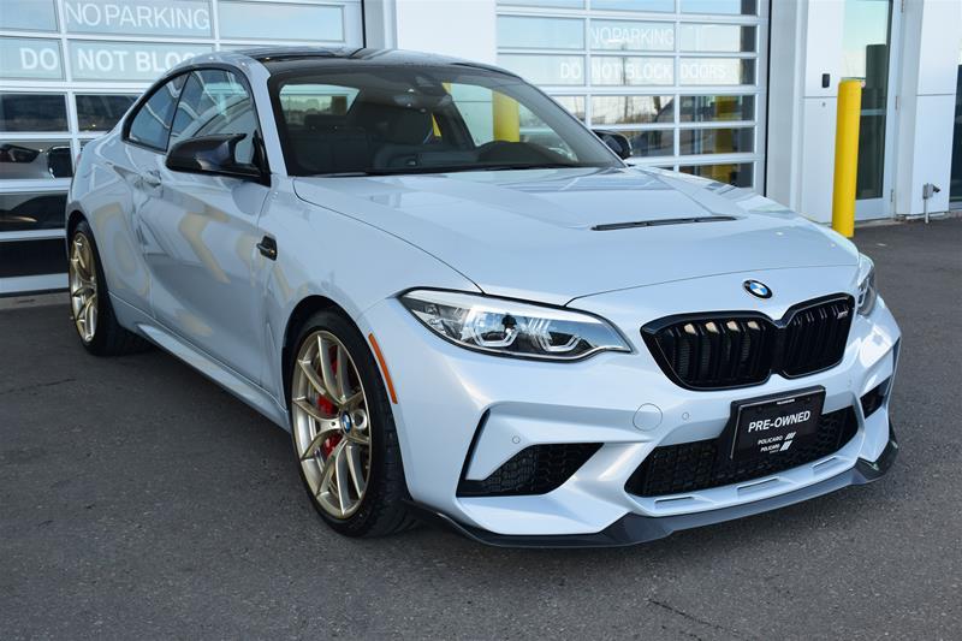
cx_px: 481
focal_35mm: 40
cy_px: 320
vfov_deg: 33.0
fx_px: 1082
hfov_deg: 47.9
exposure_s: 1/125
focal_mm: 27
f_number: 9
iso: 400
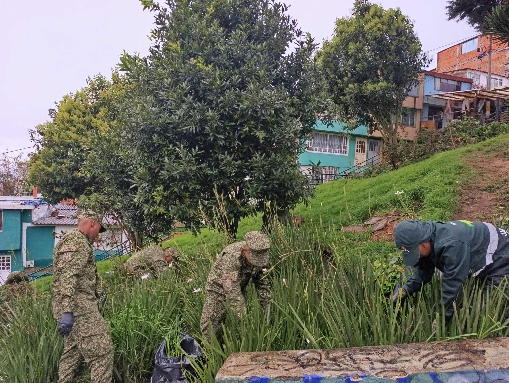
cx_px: 254
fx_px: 339
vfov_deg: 59.0
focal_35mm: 23
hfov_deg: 73.8
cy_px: 192
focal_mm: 6.14
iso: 160
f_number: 1.6
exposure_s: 1/120
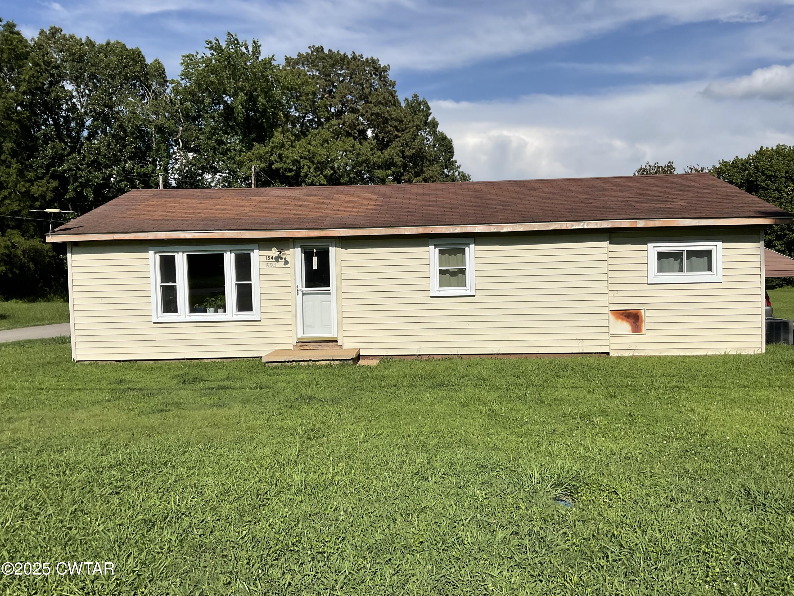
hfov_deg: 61.7
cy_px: 298
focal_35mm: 29
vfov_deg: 48.2
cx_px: 397
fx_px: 665
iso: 16
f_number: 1.8
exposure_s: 1/4065
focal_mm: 3
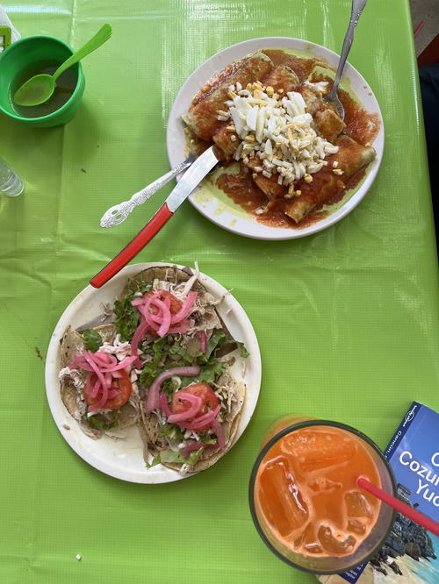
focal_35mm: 26
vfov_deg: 67.3
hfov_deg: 53.1
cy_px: 292
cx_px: 220
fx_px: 439
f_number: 1.6
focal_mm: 5.1
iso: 40
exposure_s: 1/192
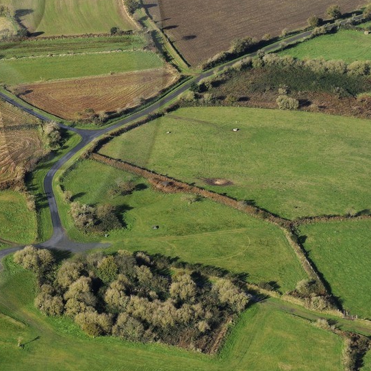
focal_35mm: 138
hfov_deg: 12.3
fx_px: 1673
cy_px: 58
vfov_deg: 12.6
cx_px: -119
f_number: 9
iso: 800
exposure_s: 1/1000
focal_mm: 55
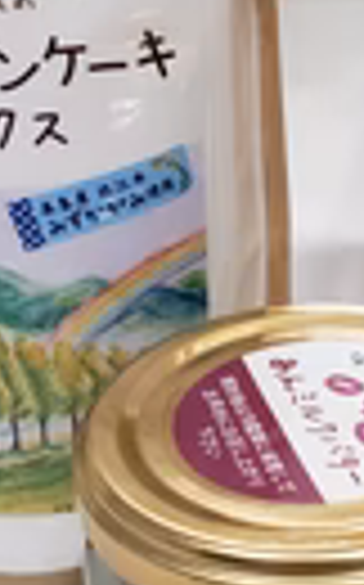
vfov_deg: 24.4
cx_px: 368
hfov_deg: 15.1
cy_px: 333
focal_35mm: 85
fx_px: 1352
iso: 320
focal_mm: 4.3
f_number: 2.4
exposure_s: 1/50
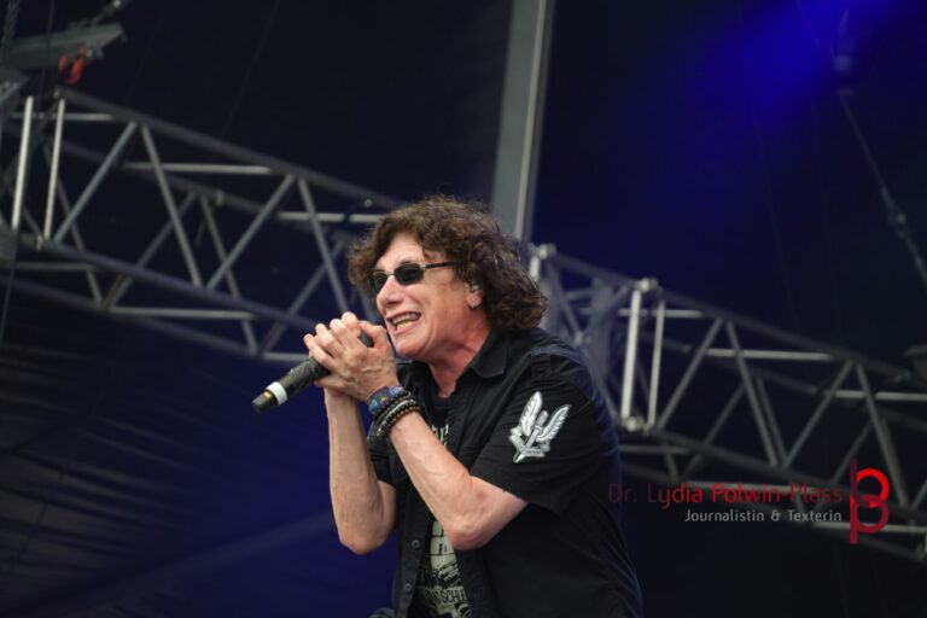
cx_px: 464
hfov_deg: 9.9
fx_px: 5330
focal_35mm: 207
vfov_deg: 6.6
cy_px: 309
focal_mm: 138
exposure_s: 1/250
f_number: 5.6
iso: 500
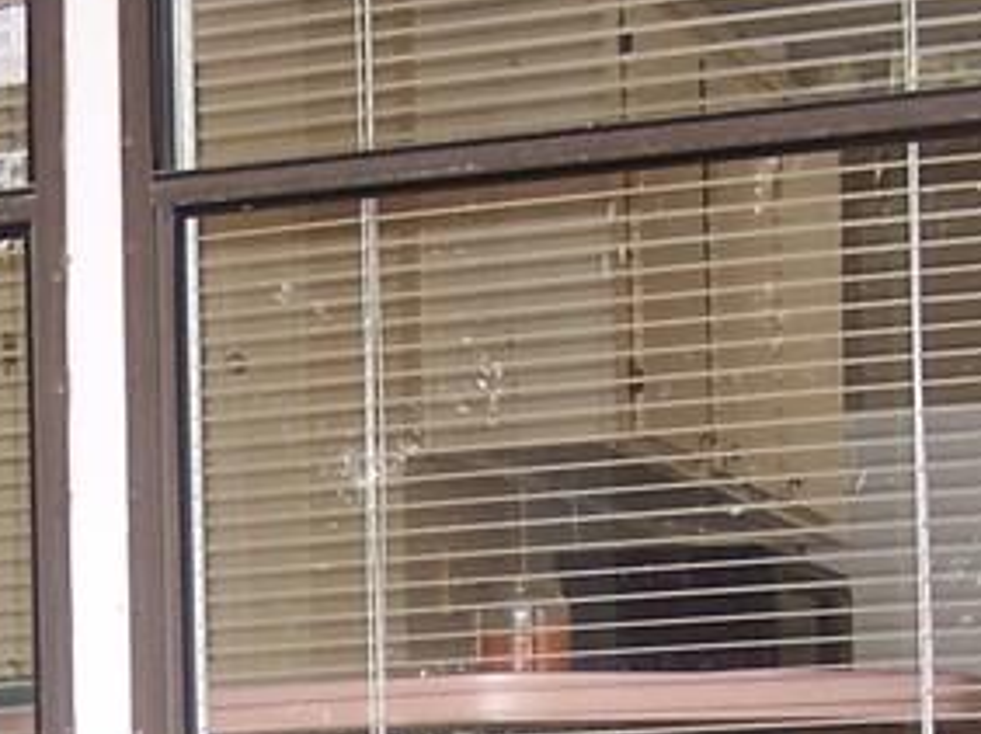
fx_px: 3908
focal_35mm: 138
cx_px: 59
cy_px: 950
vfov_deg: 10.5
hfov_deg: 14.1
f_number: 2.8
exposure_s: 1/60
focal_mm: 6.3
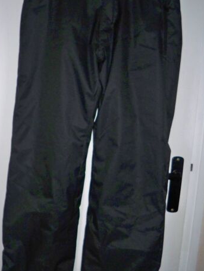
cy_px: 132
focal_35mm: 49
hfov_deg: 29.7
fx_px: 385
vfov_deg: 38.9
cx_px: 97
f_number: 3.1
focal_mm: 6.3
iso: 200
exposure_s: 1/60
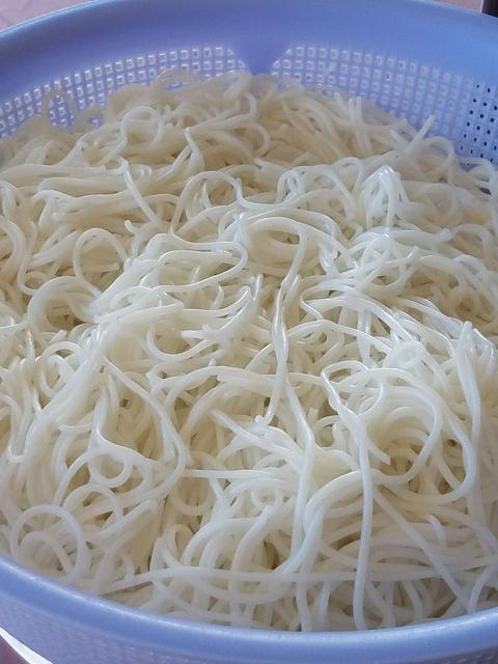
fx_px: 499
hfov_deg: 53.1
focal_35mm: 26
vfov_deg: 67.3
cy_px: 332
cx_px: 249
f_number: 1.7
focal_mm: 4.2
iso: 50
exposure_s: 1/181
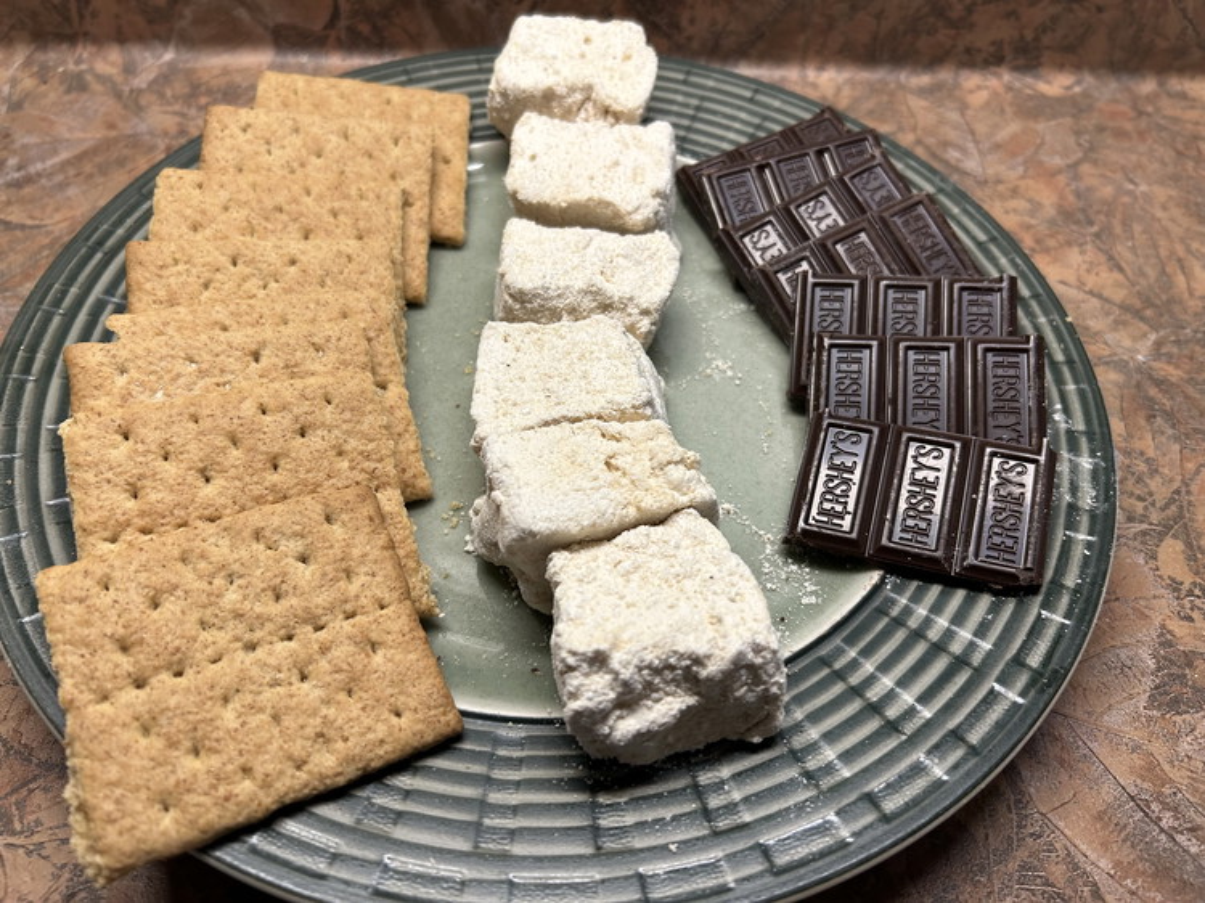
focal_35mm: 26
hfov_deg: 67.3
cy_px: 452
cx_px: 602
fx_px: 905
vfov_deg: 53.0
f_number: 1.5
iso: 125
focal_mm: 5.7
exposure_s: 1/120
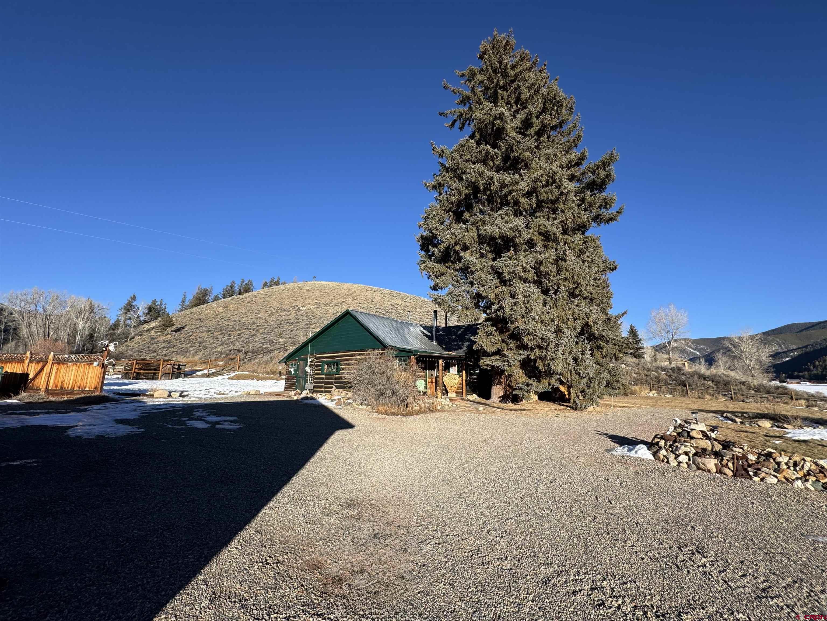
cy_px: 310
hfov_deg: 102.1
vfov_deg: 85.7
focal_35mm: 14
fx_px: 334
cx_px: 414
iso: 40
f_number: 2.2
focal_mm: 2.22
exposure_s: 1/1160
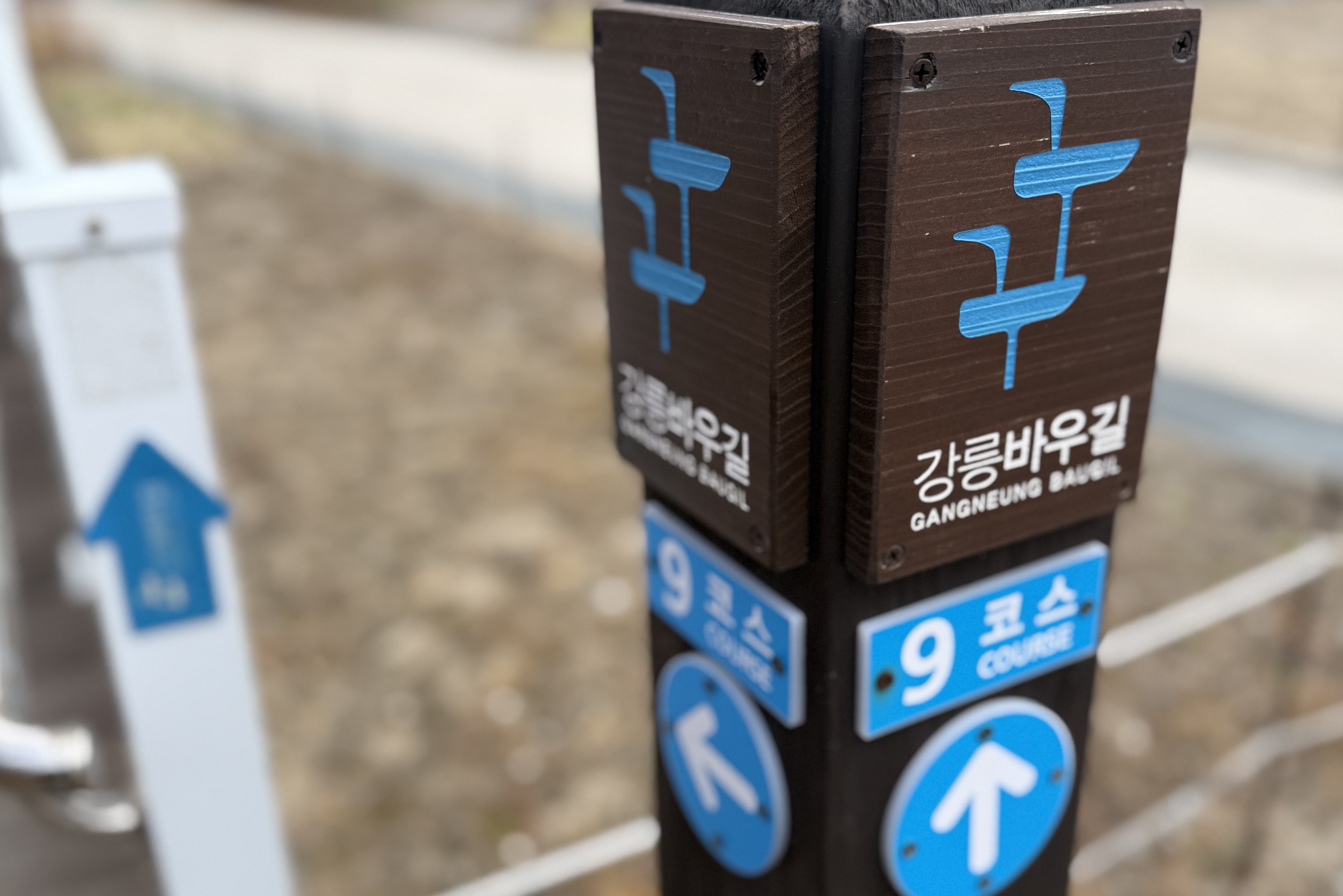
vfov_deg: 38.8
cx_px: 675
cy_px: 497
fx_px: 1268
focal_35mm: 34
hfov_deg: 55.8
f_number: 1.78
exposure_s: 1/1032
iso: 80
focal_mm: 6.76
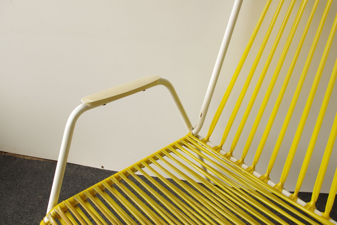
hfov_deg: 55.8
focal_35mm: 34
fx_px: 318
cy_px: 112
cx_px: 168
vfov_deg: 38.9
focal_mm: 23.13
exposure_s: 1/125
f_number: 8
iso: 800
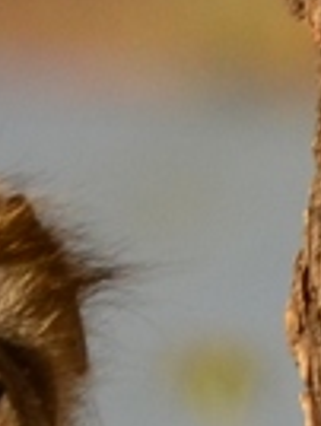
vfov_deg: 0.6
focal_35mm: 3481
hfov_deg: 0.4
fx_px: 42904
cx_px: -83
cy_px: 1001
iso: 320
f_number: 8
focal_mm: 270
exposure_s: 1/250
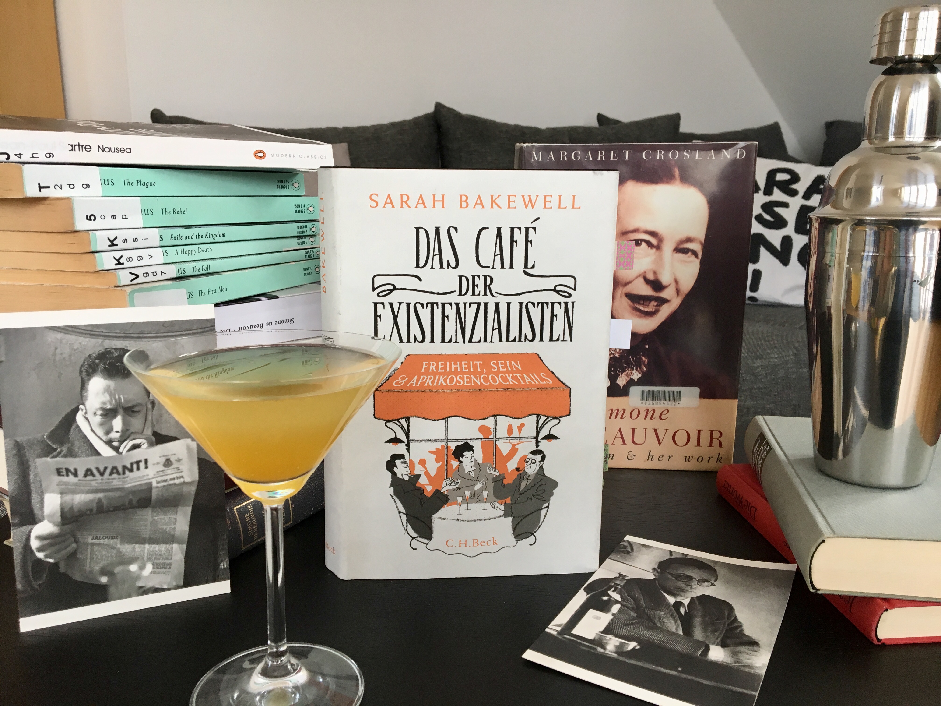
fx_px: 788
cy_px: 353
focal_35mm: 29
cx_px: 470
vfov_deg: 48.2
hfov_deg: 61.7
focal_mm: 4.15
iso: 32
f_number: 2.2
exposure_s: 1/33
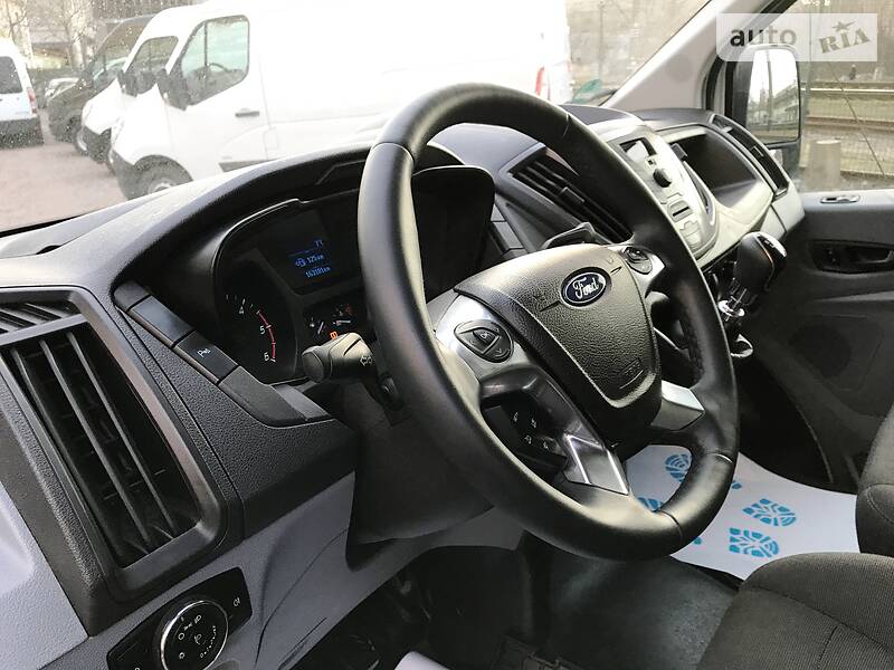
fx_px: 723
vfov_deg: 49.7
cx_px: 447
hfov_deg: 63.4
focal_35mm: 28
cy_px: 335
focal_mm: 4
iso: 25
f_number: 1.8
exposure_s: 1/33
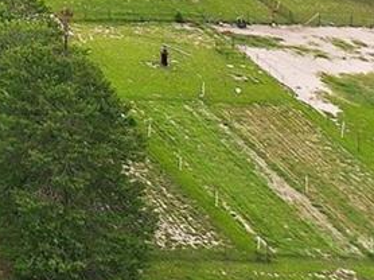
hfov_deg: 11.5
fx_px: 1490
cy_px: -452
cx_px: -550
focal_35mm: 138
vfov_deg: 9.3
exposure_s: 1/1000
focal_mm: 12.29
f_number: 2.8
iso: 150
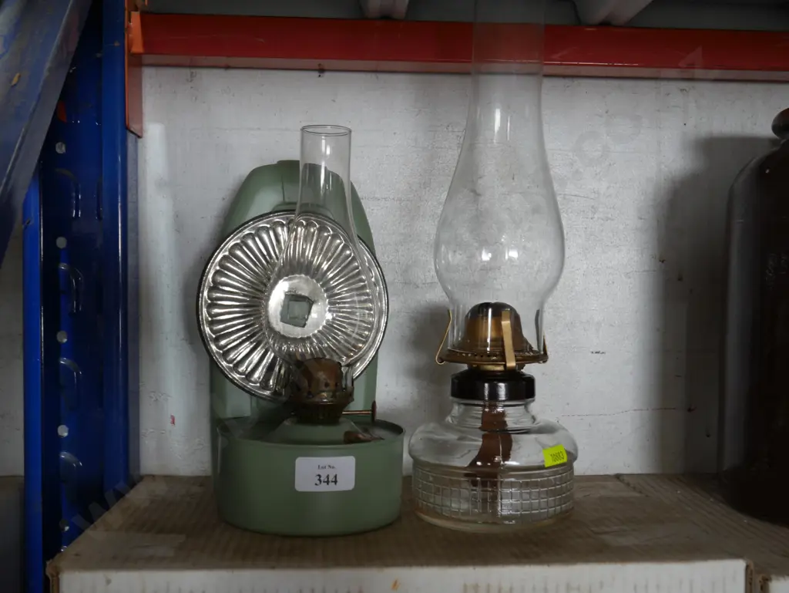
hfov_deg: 51.3
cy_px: 296
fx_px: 821
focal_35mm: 36
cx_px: 394
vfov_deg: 39.7
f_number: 4
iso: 400
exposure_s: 1/60
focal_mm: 18
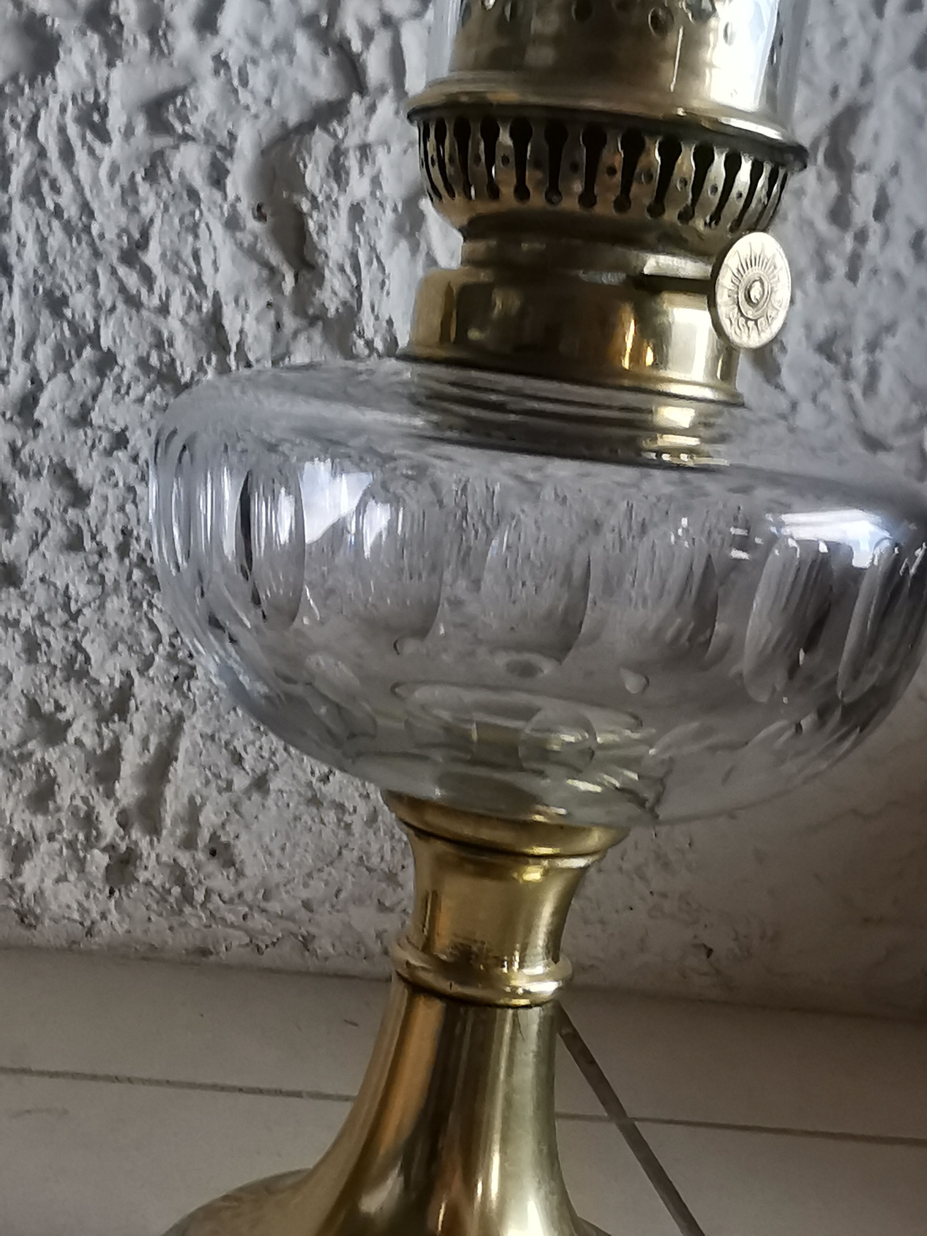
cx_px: 464
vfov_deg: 36.8
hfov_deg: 28.0
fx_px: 1857
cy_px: 618
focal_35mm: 52
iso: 64
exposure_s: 1/50
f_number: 2.2
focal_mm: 2.35
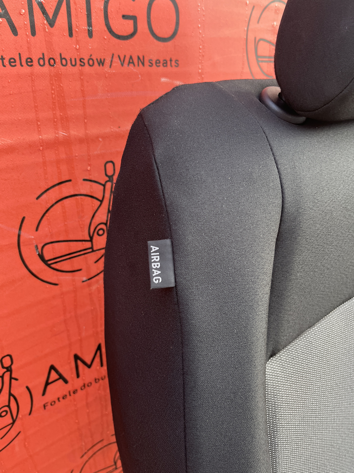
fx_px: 355
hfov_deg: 53.1
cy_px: 236
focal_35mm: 26
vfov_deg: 67.3
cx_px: 177
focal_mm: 5.1
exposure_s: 1/121
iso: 100
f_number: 1.6
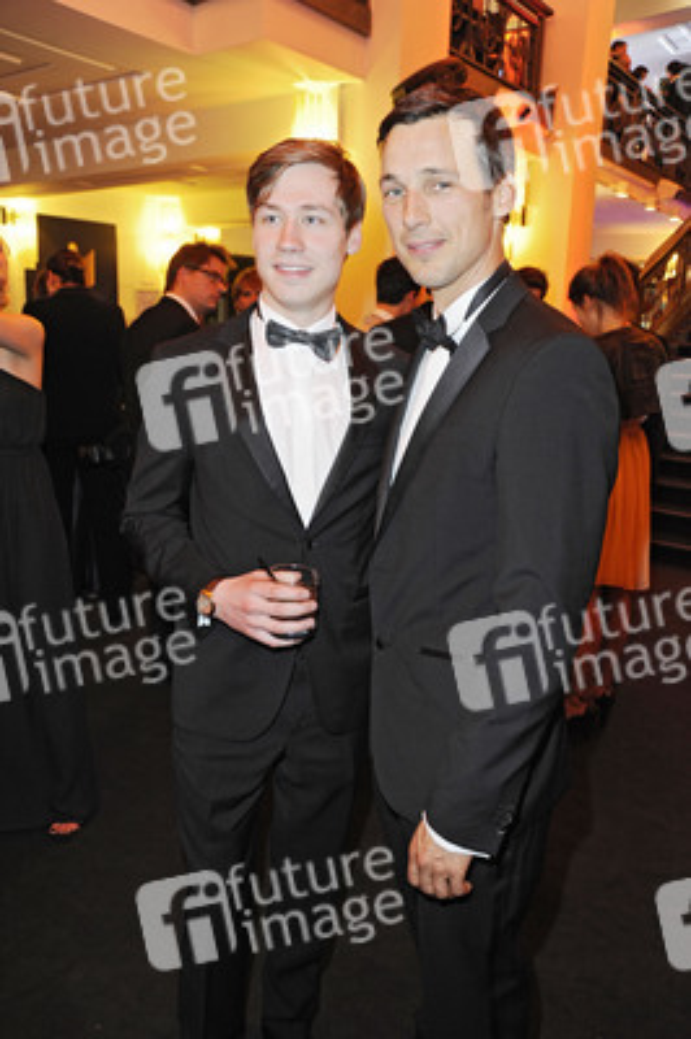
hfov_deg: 44.9
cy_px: 520
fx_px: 836
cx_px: 346
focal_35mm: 29
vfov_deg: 63.7
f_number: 5.6
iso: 1600
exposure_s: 1/40
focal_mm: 29
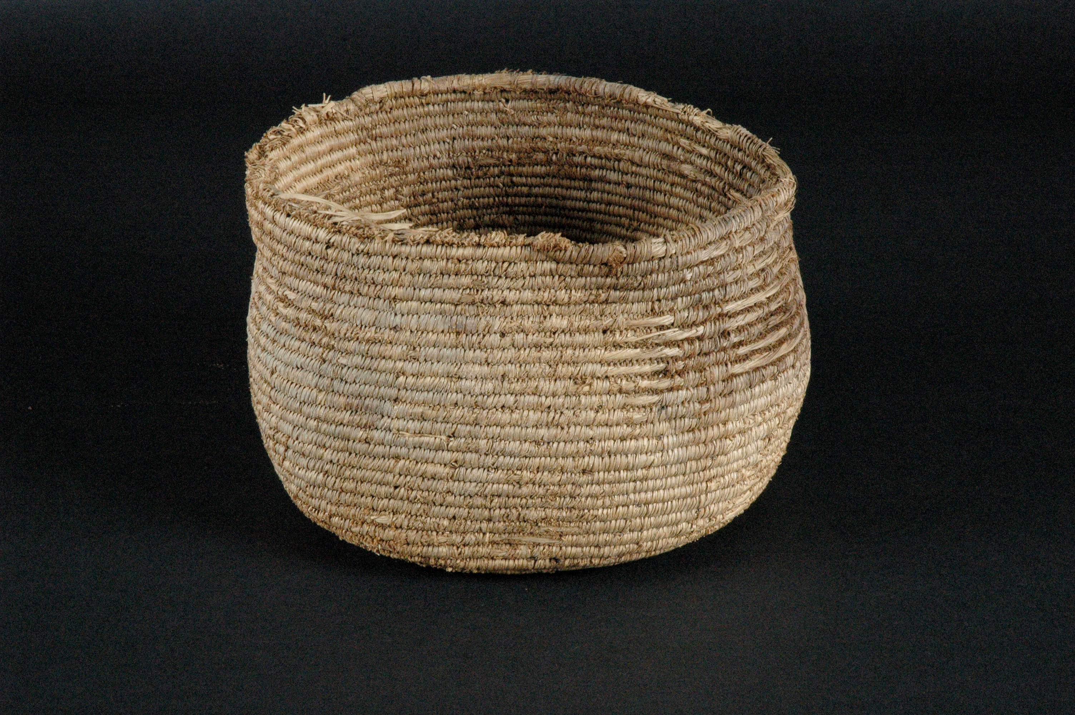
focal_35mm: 105
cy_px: 358
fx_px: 3133
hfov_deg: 19.5
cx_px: 538
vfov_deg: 13.0
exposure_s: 1/640
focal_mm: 70
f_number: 29
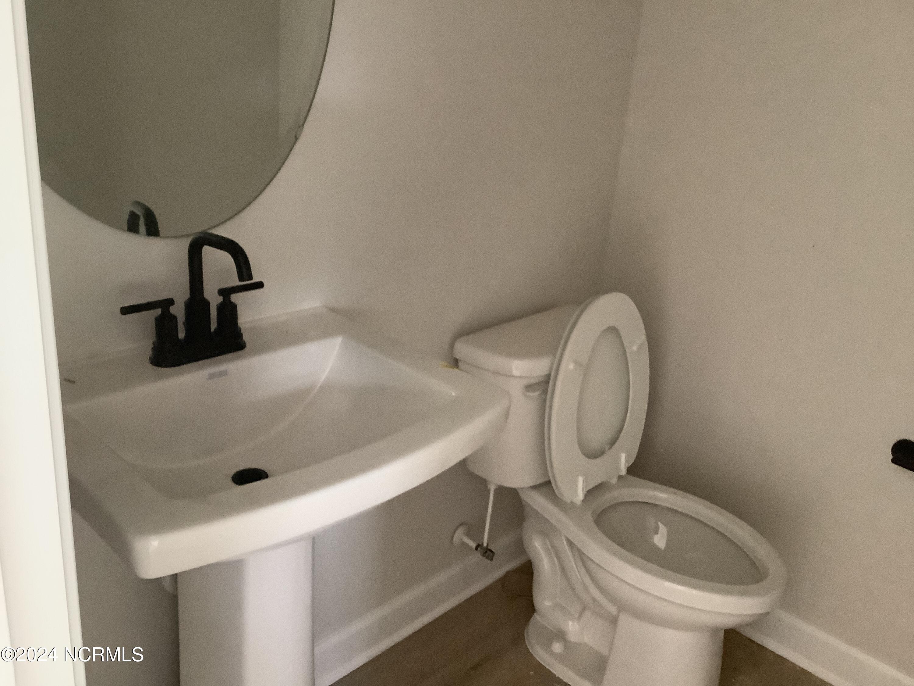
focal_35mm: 31
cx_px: 457
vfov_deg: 45.4
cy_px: 343
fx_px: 819
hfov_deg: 58.4
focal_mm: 3.3
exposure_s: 1/33
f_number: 2.4
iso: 400
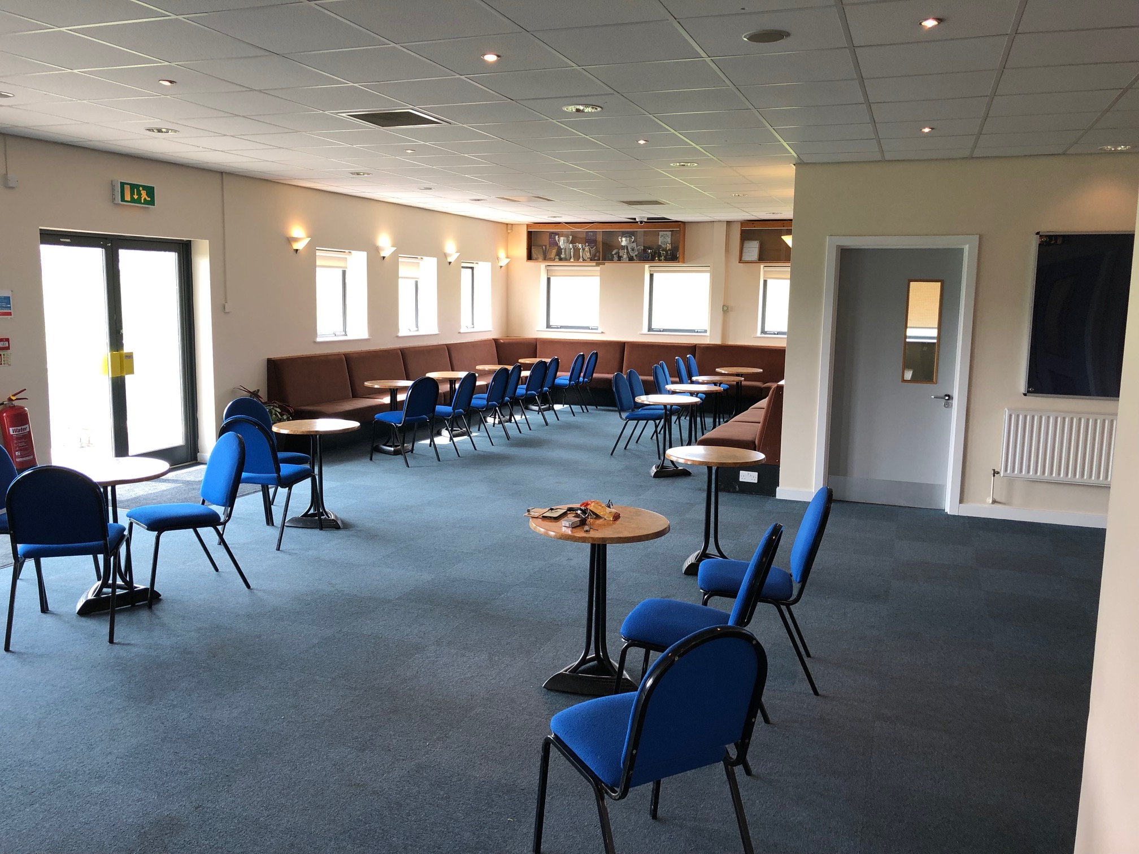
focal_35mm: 28
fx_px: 921
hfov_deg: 63.4
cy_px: 427
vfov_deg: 49.7
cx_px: 570
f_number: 1.8
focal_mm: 3.99
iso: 25
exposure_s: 1/50
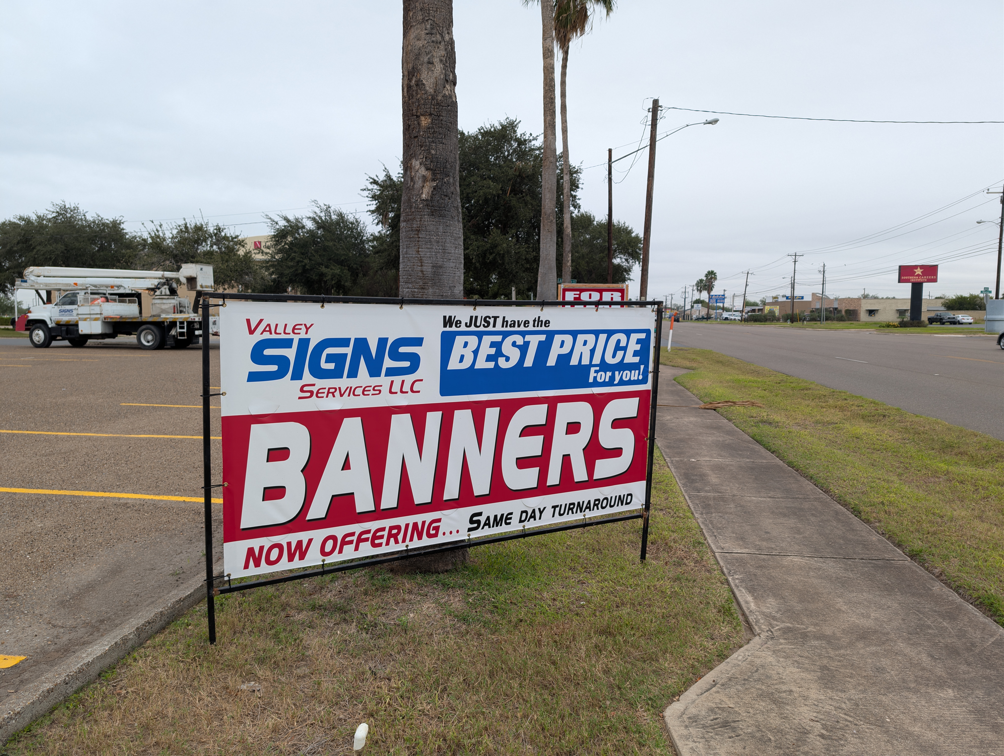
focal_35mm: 24
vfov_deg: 56.9
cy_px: 378
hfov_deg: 71.5
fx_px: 697
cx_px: 502
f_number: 1.68
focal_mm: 6.9
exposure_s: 1/463
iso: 34
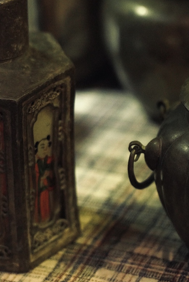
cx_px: 16
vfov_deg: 9.6
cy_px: 103
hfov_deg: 6.4
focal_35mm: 215
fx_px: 1691
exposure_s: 1/640
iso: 8000
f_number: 4
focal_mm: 104
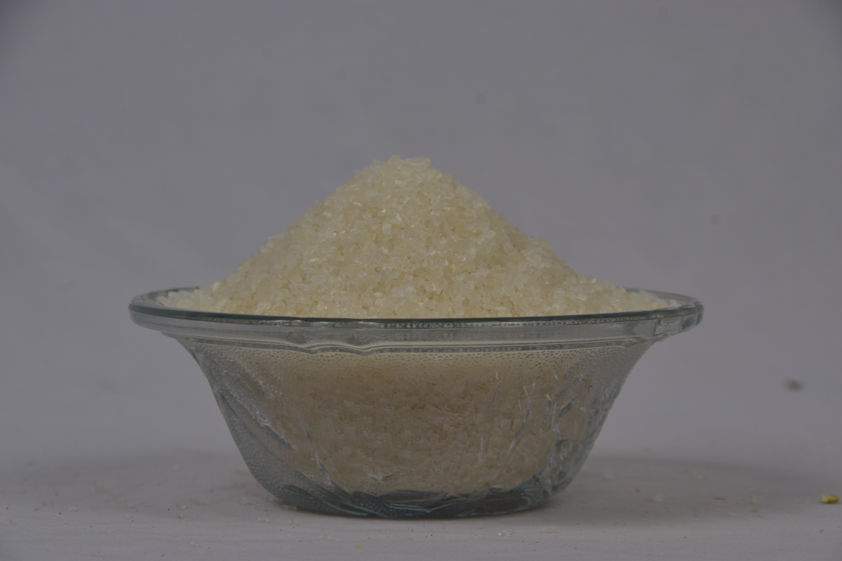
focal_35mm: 300
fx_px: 7016
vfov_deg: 4.6
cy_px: 280
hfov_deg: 6.9
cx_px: 421
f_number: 11
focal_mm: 200
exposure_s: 1/100
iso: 200
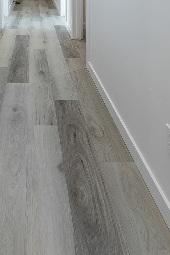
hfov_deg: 36.2
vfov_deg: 39.3
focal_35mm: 36
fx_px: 255
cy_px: -48
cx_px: 46
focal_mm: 14
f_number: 4.5
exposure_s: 1/5
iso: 100
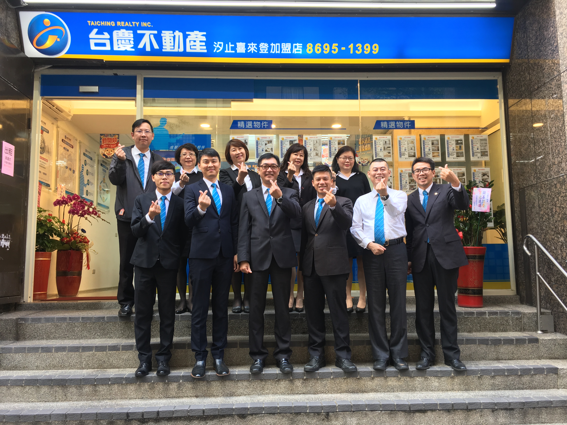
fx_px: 475
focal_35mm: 29
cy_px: 212
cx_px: 284
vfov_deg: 48.2
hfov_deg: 61.7
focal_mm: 4.15
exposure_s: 1/40
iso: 32
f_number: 2.2
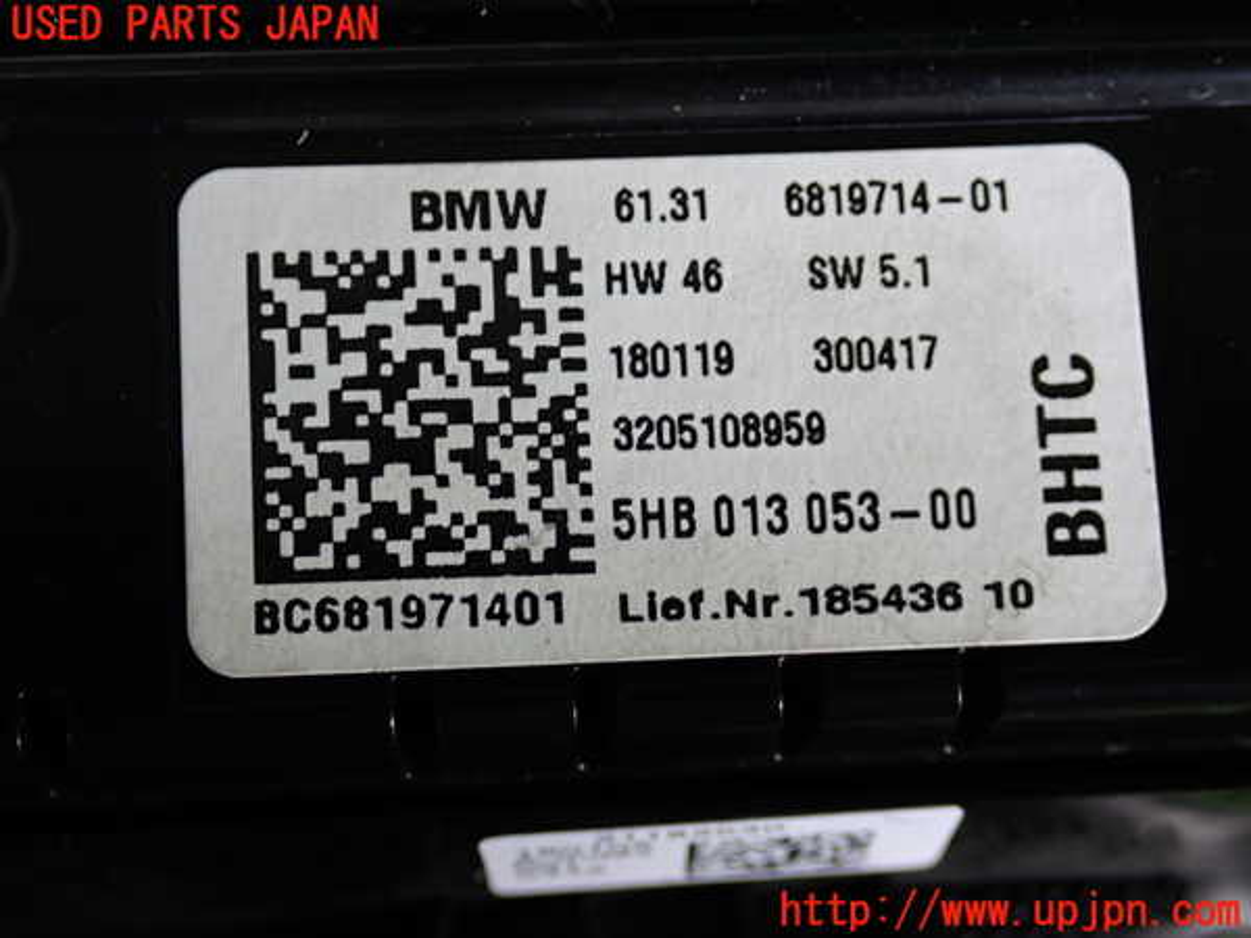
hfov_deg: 29.0
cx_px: 626
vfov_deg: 21.9
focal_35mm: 67
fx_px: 2421
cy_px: 469
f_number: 3.8
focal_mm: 11.88
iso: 320
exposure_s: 1/60
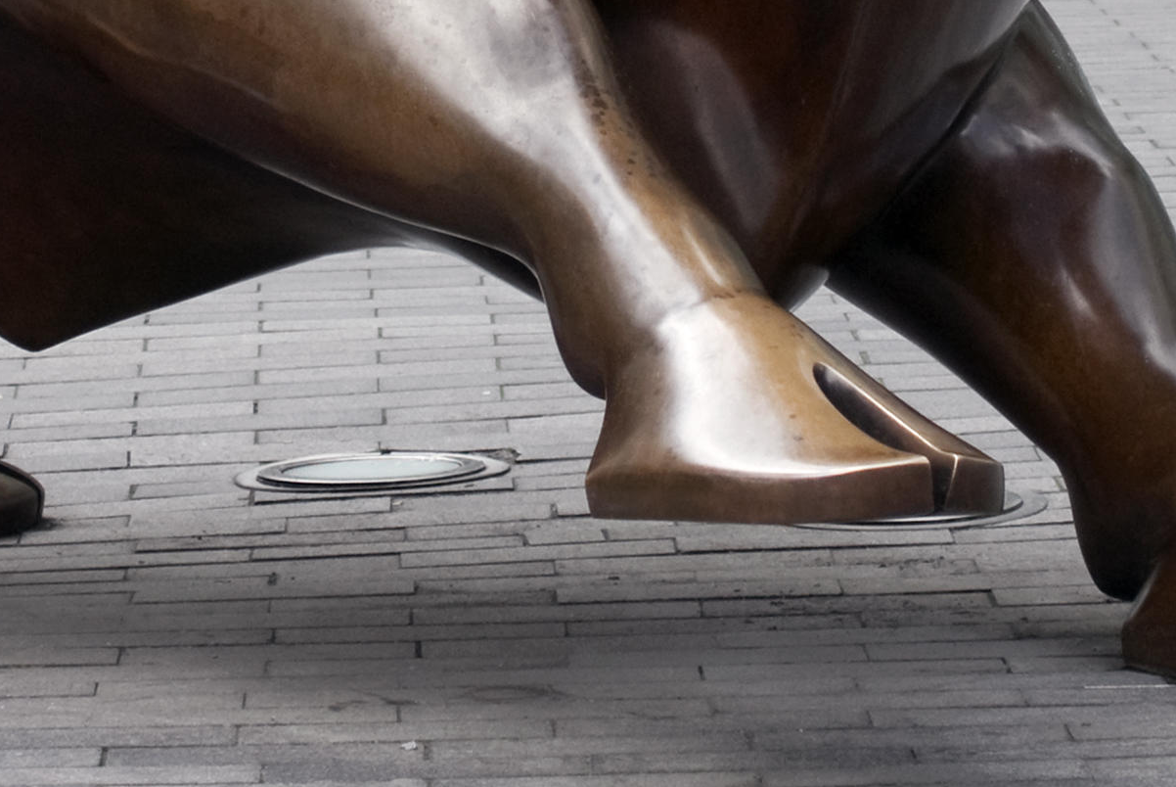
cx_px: 441
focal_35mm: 232
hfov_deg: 8.9
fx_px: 7586
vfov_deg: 5.9
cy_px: -472
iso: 200
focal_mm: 48
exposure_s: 1/320
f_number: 3.8
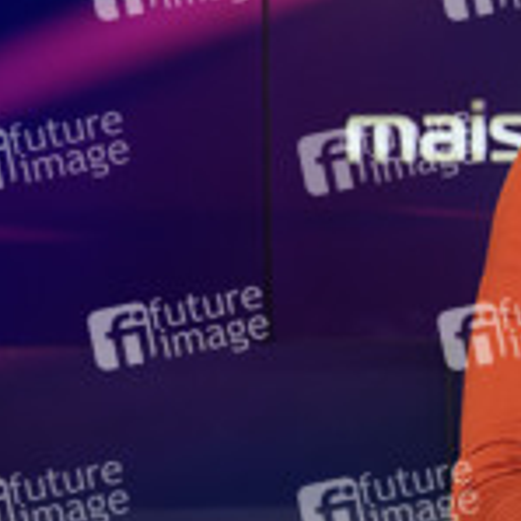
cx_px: 785
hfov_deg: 18.1
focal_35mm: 85
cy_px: 241
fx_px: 1447
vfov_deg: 20.4
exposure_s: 1/125
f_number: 4.5
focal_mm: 33
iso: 1600
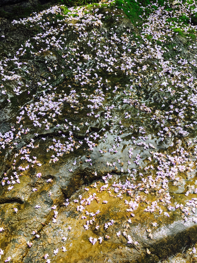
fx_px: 220
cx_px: 98
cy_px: 132
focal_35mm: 29
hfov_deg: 48.2
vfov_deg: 61.7
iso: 25
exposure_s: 1/646
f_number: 2.2
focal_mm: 4.15
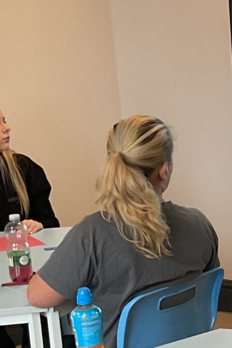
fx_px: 1091
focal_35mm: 113
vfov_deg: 18.0
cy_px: 253
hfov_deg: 11.3
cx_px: 410
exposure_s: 1/60
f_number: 1.8
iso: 80
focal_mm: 3
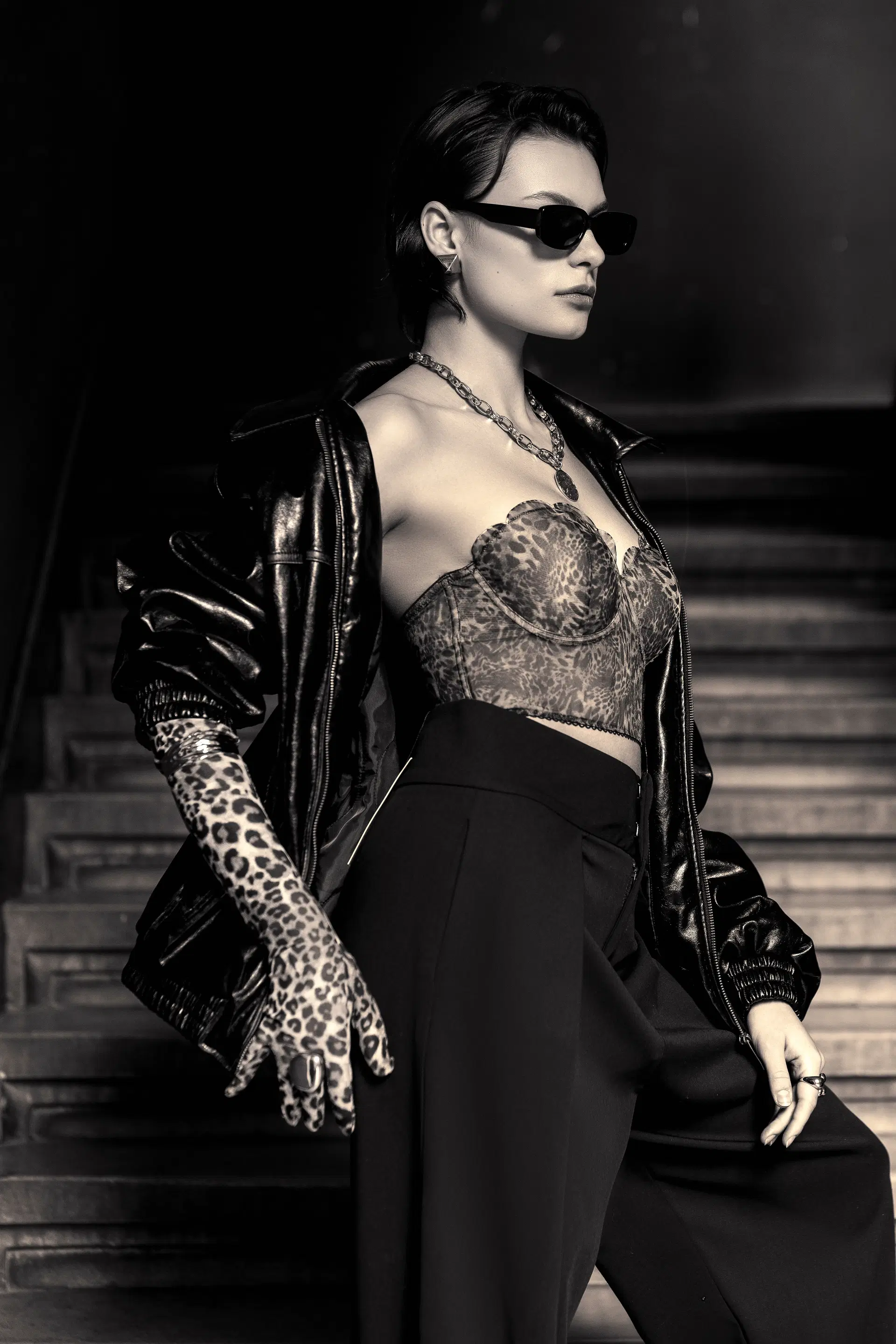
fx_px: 3173
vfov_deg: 23.9
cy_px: 672
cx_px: 448
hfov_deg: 16.1
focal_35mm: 85
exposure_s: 1/320
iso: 500
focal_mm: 85
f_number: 3.5
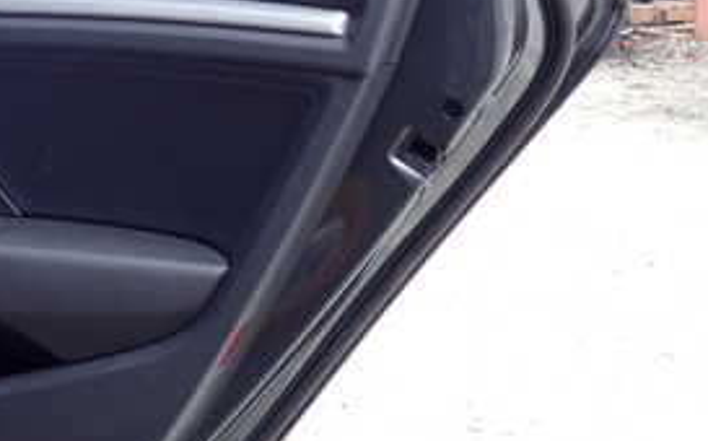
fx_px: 1349
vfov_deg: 18.2
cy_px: 23
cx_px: 0
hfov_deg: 27.7
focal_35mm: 70
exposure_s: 1/125
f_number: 2.3
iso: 160
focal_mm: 5.4
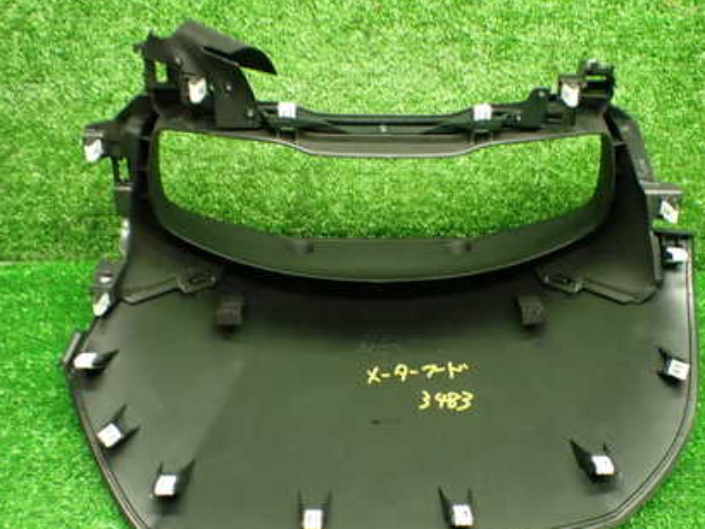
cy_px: 322
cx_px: 390
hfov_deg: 42.9
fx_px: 896
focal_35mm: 44
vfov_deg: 32.8
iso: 800
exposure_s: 1/50
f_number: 2.3
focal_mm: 5.4
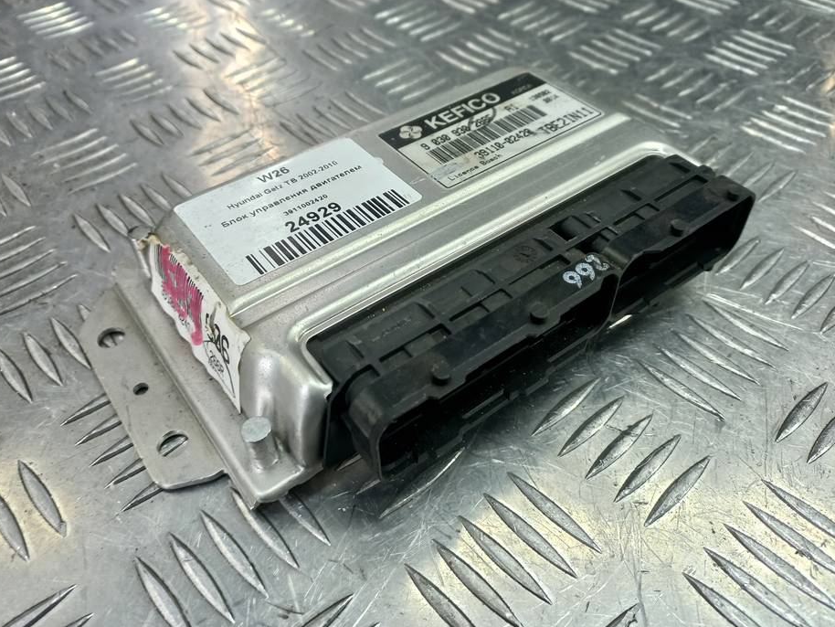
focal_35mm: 28
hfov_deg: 63.4
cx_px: 426
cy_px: 283
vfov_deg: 49.7
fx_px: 676
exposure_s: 1/50
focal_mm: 4.6
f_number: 1.8
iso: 64
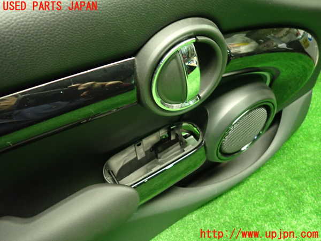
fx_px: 232
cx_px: 160
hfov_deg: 69.4
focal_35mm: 25
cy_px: 120
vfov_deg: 54.9
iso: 800
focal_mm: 4.5
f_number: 2
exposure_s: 1/30
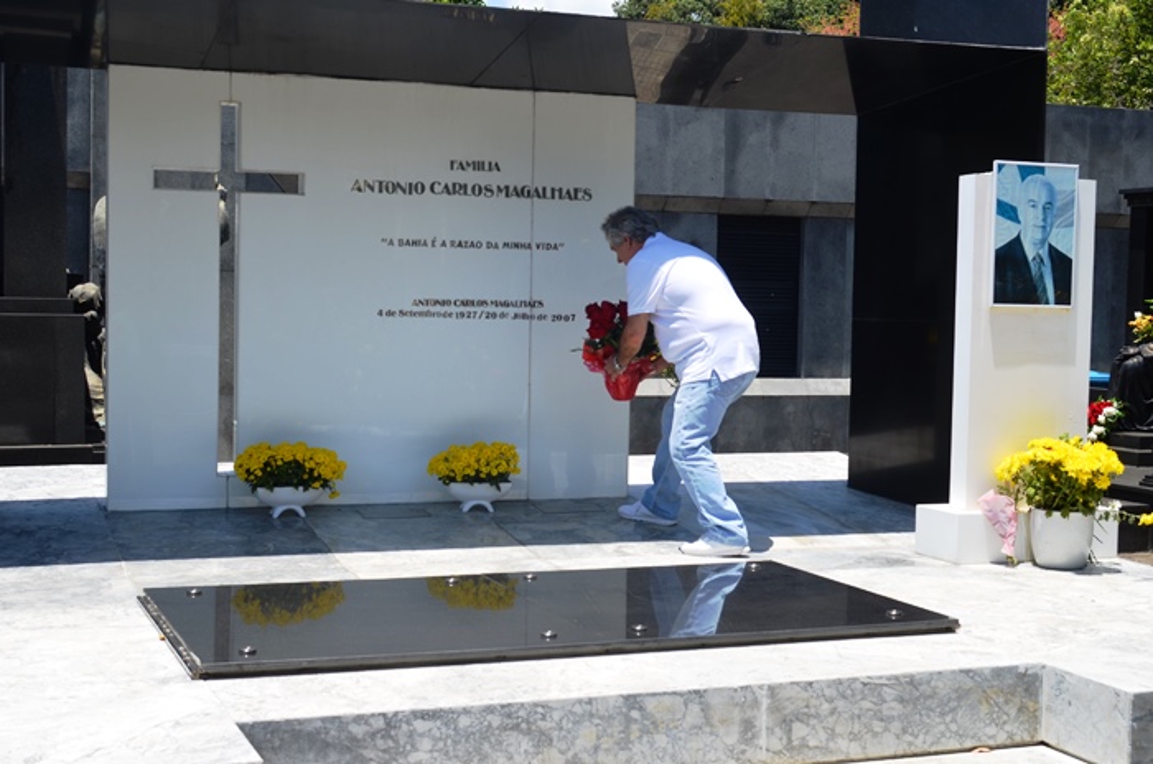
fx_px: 1678
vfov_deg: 25.7
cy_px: 382
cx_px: 576
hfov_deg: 37.9
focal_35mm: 52
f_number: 8
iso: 100
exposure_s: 1/250
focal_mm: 35
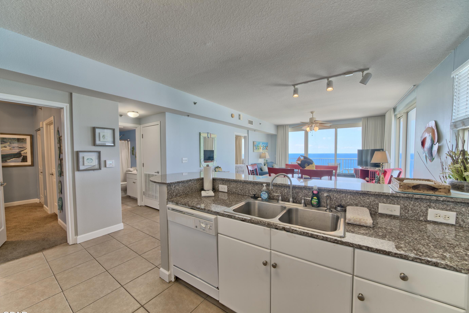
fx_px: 169
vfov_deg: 85.4
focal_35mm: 13
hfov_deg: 108.2
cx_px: 225
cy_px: 162
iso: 500
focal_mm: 12
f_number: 8
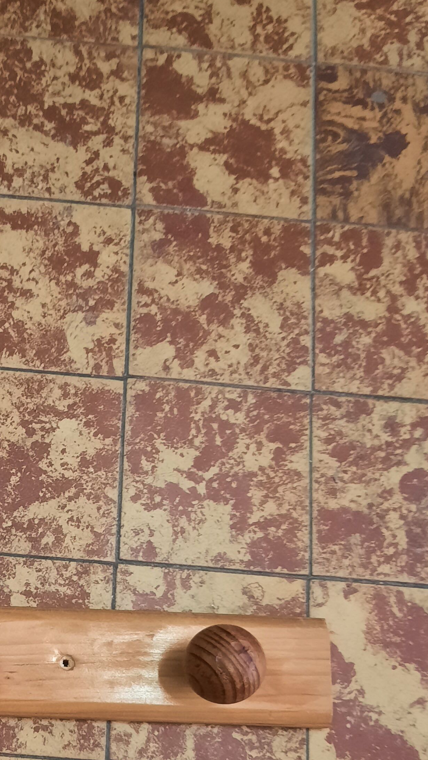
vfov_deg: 40.6
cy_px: 533
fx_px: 1009
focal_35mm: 50
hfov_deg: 22.8
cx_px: -19
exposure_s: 1/50
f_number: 2
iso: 250
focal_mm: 4.6
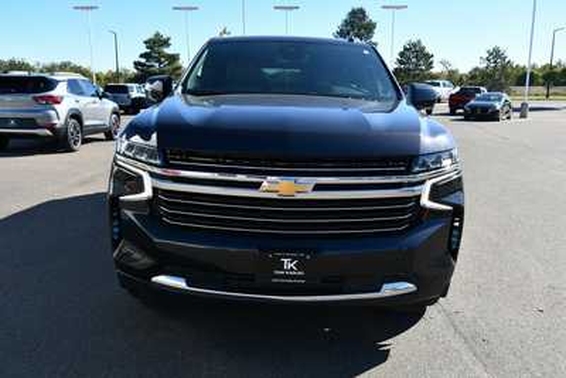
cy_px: 189
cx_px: 283
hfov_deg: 61.9
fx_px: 472
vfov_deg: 43.6
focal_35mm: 30
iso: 180
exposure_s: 1/250
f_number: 8
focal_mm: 20
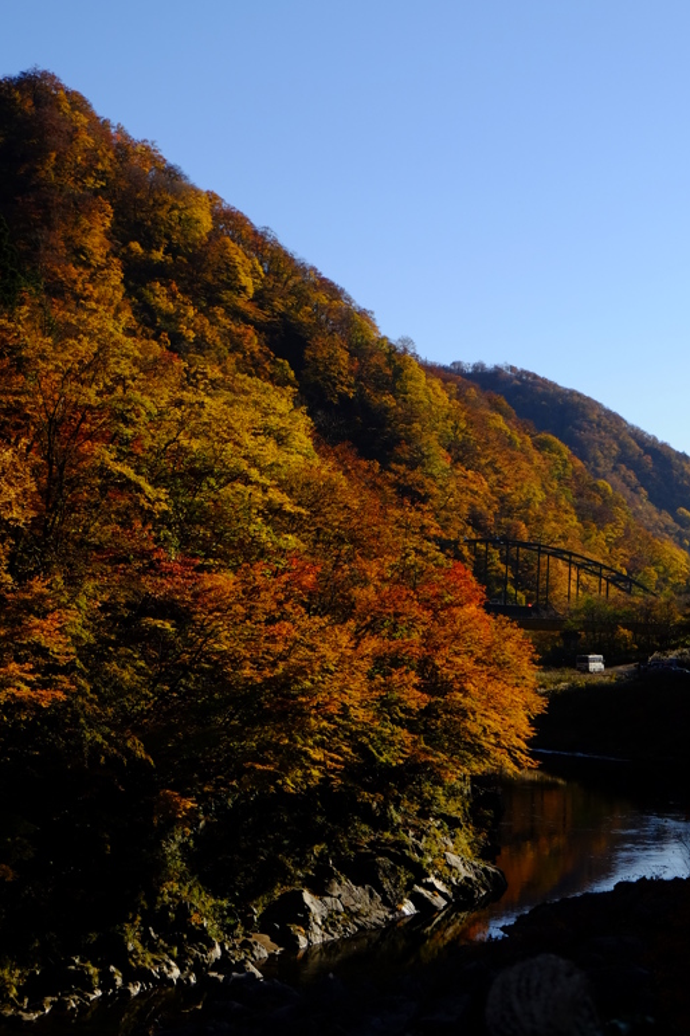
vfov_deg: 34.8
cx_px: 381
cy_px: 352
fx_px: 1640
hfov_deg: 23.7
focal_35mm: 57
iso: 400
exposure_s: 1/2700
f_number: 4
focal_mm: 28.9
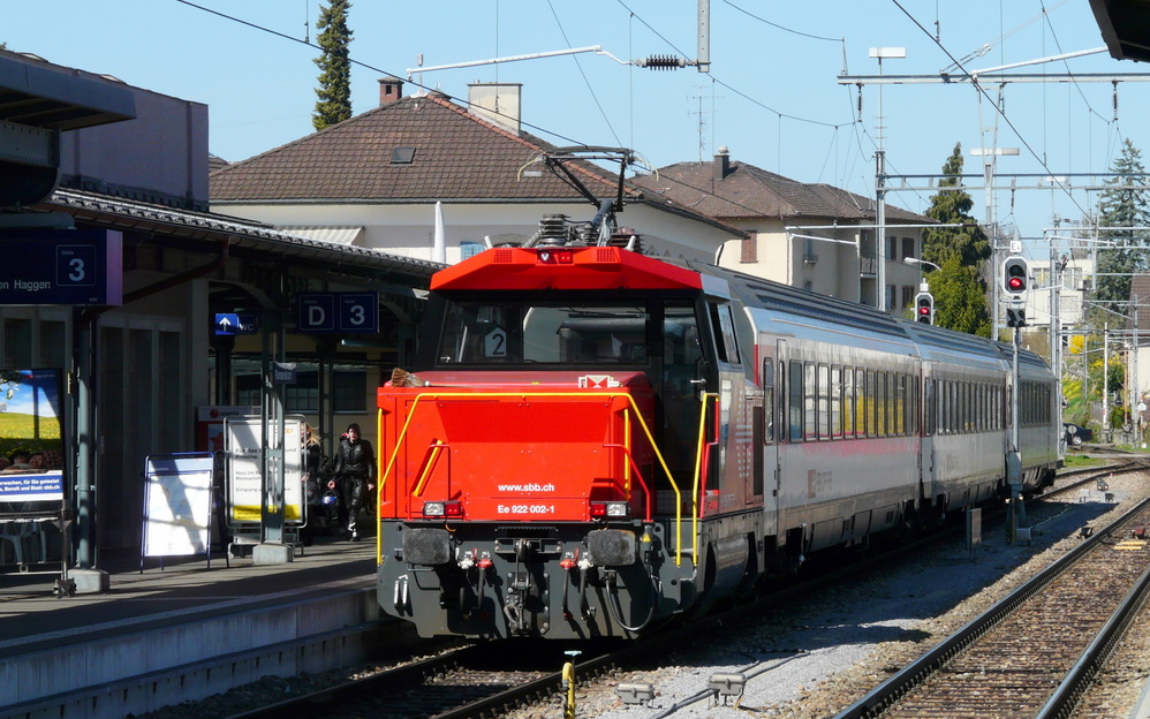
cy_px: 402
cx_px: 575
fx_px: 4796
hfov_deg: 13.7
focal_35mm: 153
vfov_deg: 8.6
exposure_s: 1/400
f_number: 6.3
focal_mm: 23.7
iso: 100
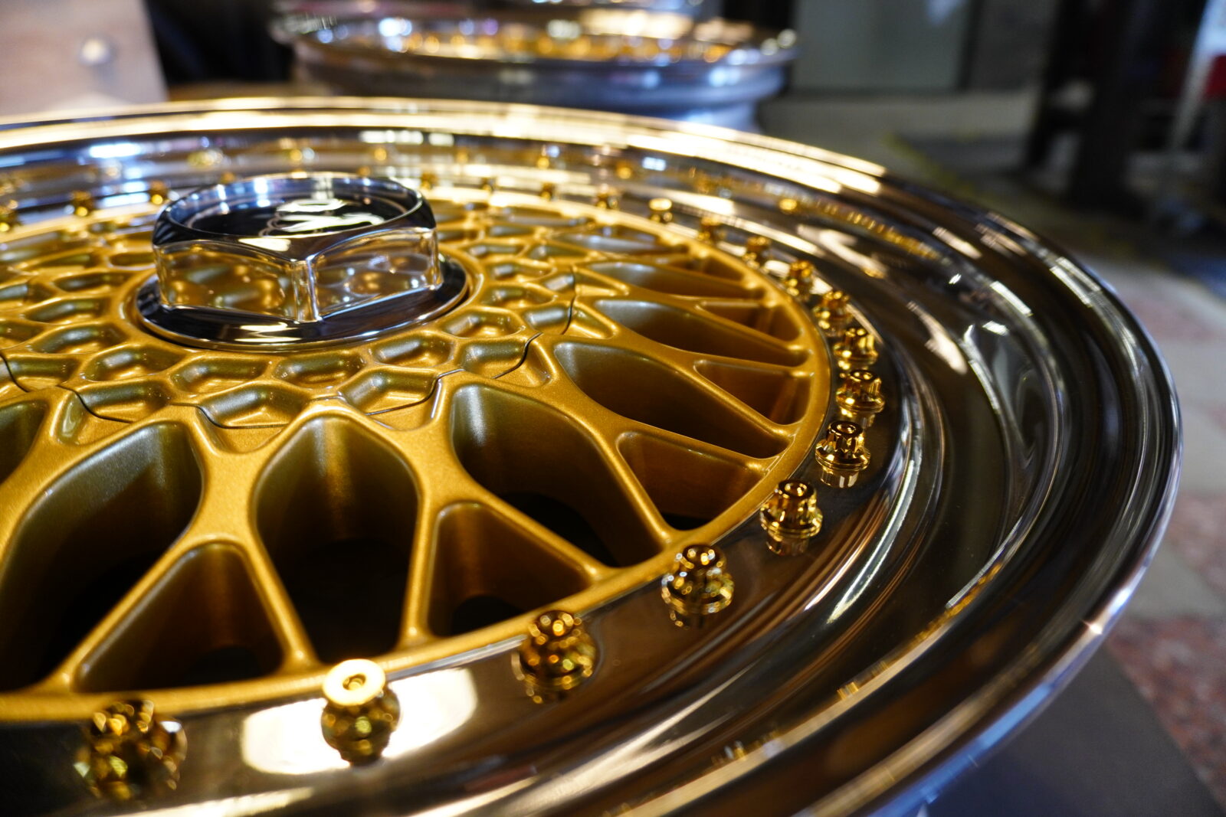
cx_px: 613
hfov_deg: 73.7
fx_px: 817
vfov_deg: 53.1
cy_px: 408
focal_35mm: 24
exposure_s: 1/40
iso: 640
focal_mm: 16
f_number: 4
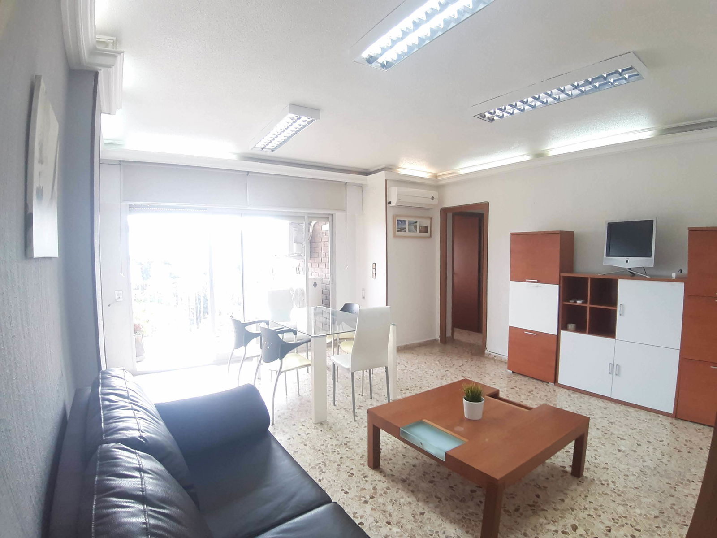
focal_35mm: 18
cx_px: 358
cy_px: 269
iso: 80
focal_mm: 1.87
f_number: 2.4
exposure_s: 1/40
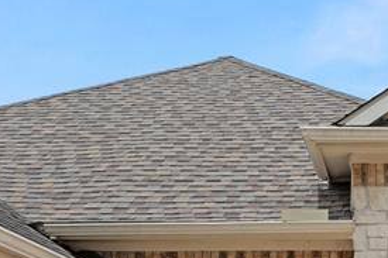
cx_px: 437
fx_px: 883
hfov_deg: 23.1
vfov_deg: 15.1
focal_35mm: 82
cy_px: 419
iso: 100
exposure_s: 1/250
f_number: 8
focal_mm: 22
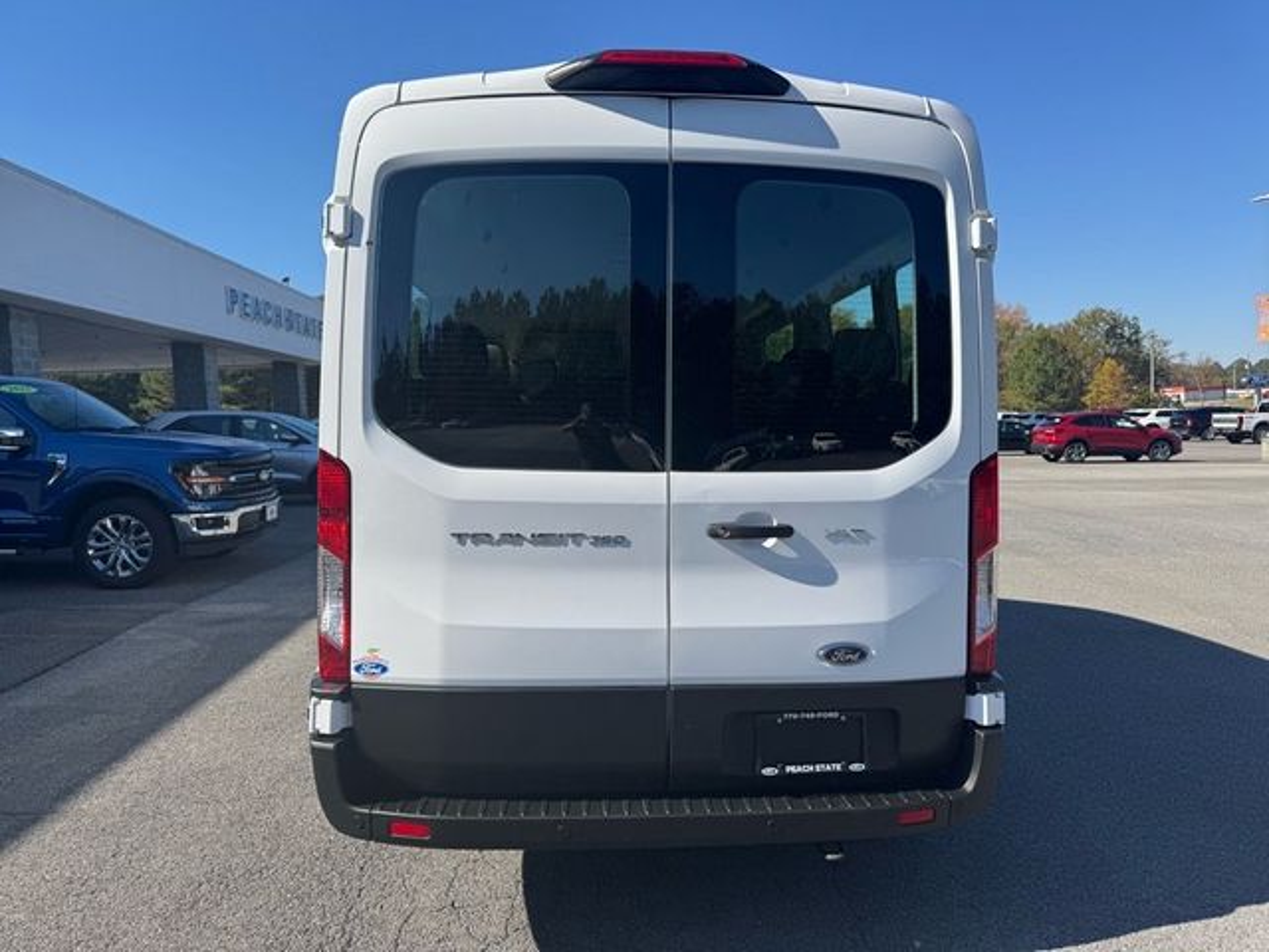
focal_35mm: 24
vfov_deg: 56.8
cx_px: 634
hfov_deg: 71.6
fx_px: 880
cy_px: 476
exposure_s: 1/4049
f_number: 1.78
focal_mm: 6.76
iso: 80
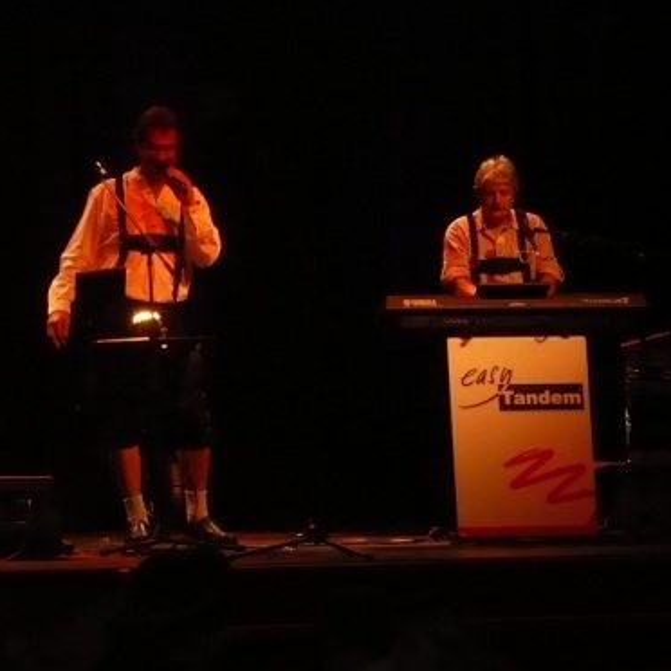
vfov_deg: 10.2
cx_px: 274
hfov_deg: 10.2
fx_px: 3750
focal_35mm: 171
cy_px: 335
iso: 200
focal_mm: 17.4
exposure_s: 1/30
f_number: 5
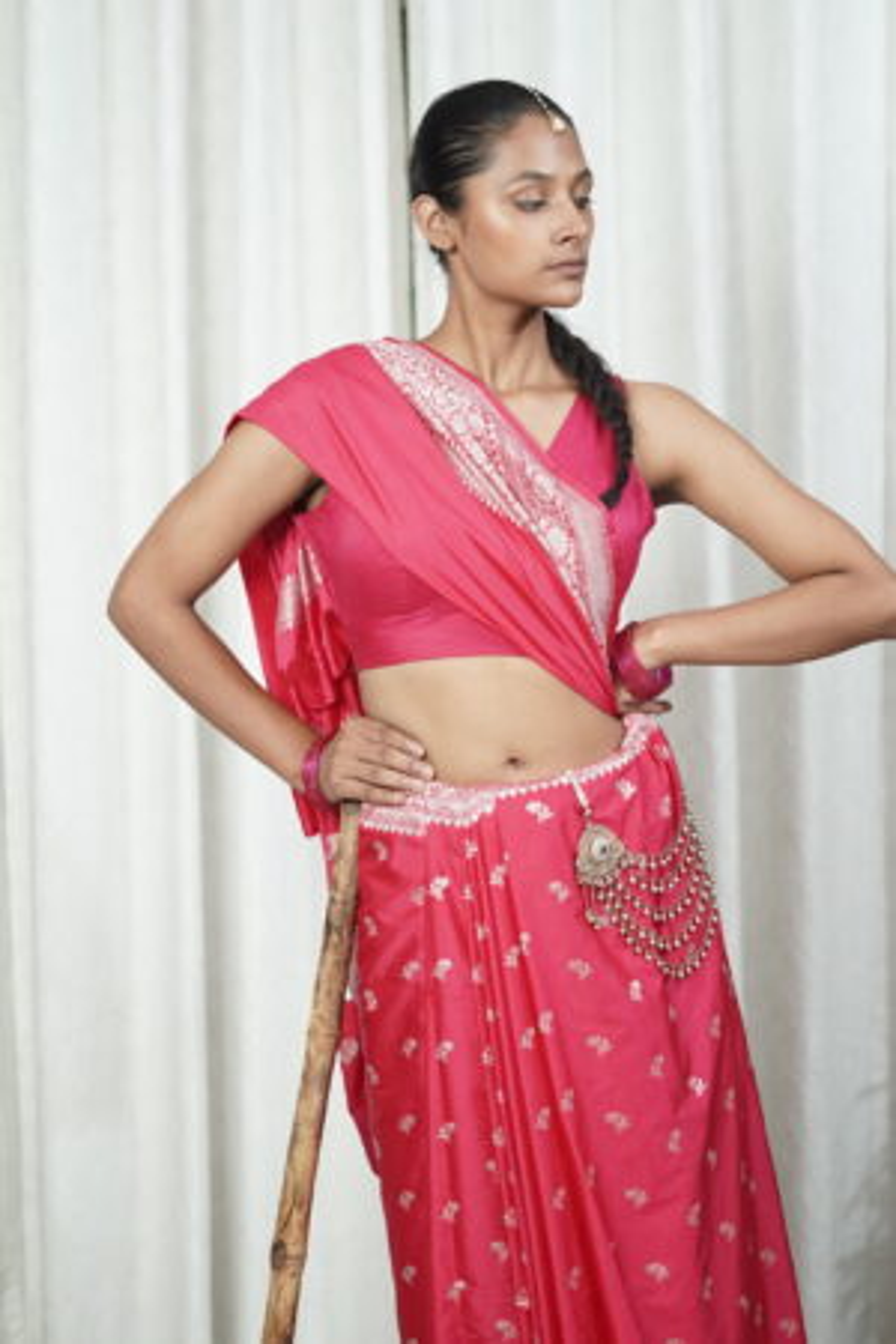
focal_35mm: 75
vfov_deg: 27.0
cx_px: 448
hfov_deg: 18.2
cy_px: 672
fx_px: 2800
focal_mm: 50
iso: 400
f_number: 1.8
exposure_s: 1/200
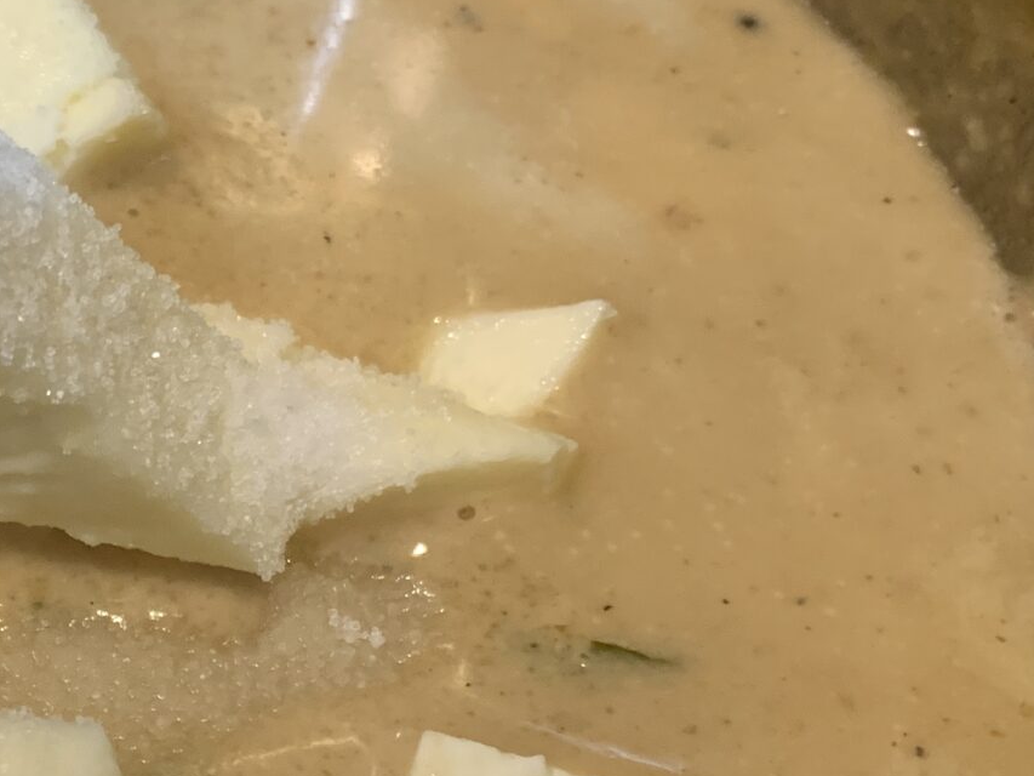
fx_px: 2330
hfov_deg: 23.2
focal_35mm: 78
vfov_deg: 18.9
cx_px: -159
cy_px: 492
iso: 125
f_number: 1.8
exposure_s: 1/50
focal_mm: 4.25
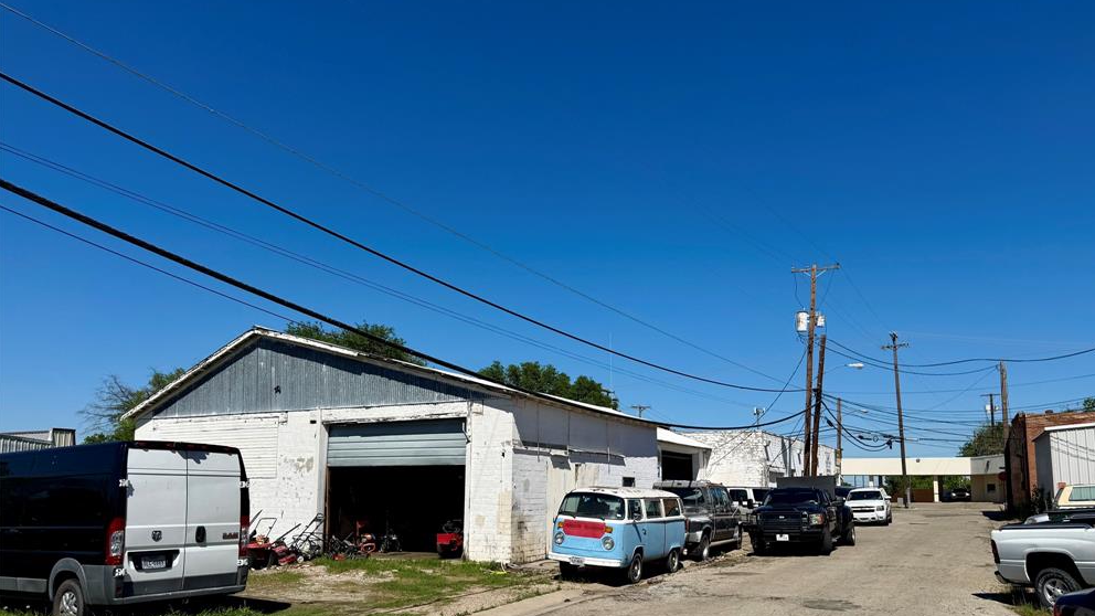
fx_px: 784
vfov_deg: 42.5
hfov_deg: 69.8
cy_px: 392
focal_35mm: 27
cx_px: 562
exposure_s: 1/9009
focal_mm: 6.76
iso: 80
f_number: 1.78
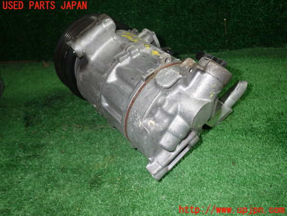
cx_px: 144
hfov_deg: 60.0
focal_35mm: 30
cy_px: 108
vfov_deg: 46.8
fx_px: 249
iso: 200
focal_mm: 5.4
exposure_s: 1/30
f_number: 6.3
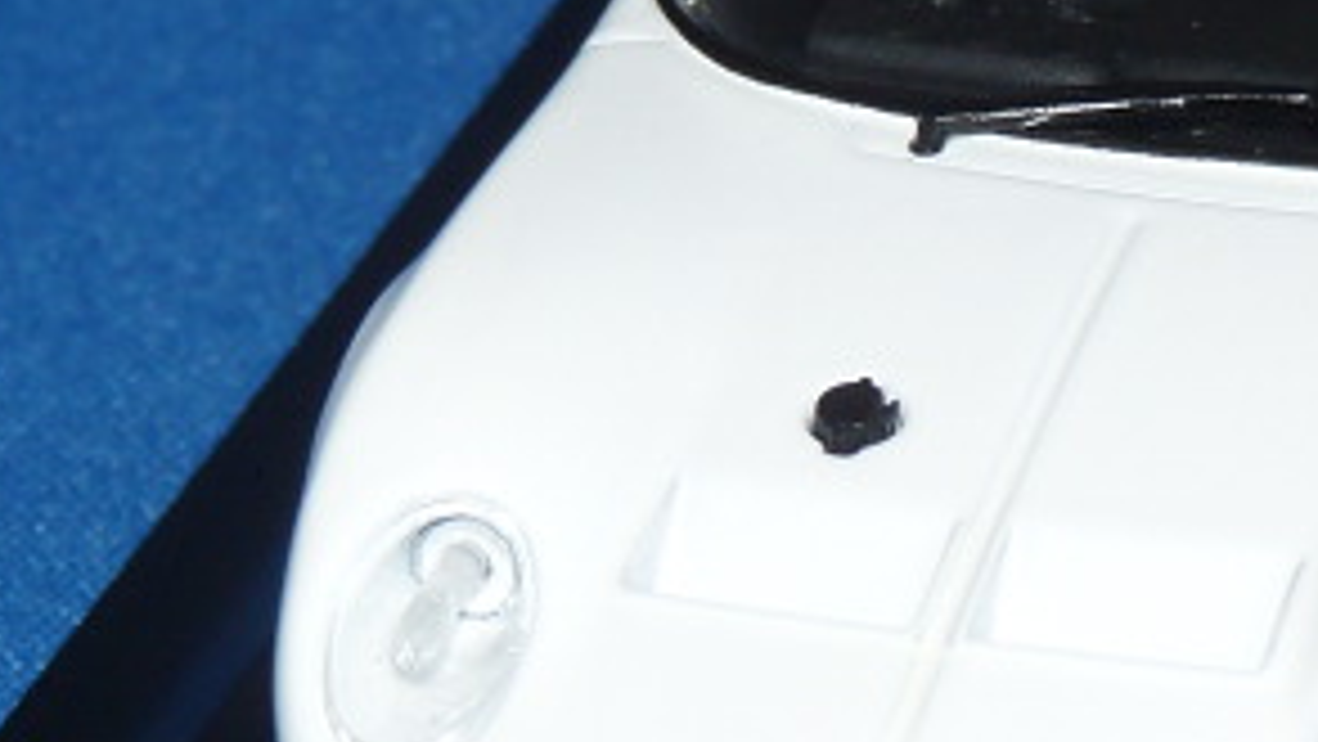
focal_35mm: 305
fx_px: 10662
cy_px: 202
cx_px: 1228
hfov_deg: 7.1
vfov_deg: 4.0
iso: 100
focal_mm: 12.8
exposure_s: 1/40
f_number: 4
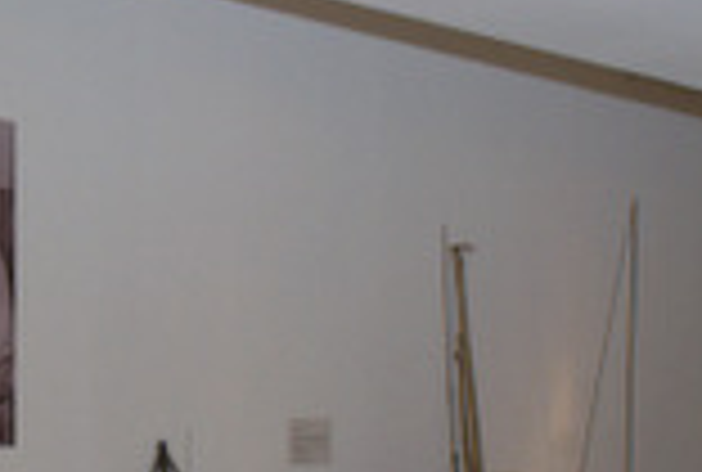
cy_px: 546
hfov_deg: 20.8
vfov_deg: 13.9
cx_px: 176
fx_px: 1895
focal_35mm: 97
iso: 400
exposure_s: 1/60
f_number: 11
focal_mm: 17
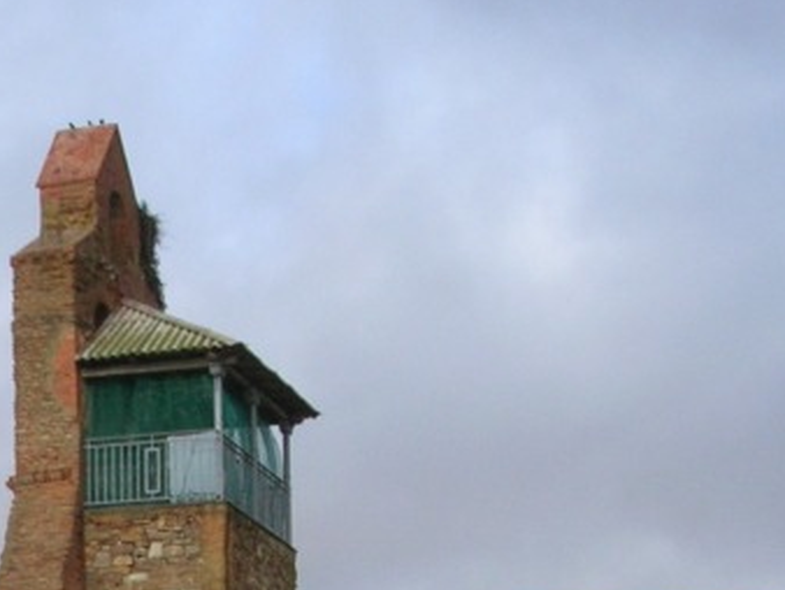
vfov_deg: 12.4
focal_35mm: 115
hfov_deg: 16.5
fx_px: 2610
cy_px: 804
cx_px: -121
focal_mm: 5.8
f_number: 5.6
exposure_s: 1/170
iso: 50
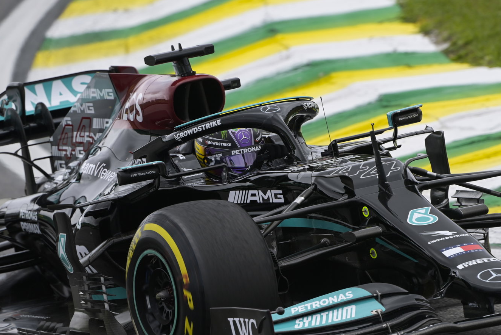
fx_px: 9409
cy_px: 193
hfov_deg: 3.1
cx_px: 271
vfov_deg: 2.0
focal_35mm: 676
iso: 400
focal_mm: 560
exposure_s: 1/1600
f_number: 8
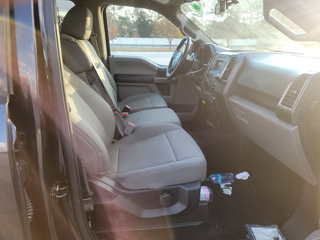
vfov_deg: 56.8
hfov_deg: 71.6
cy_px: 120
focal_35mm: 24
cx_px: 160
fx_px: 222
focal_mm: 6.7
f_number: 1.8
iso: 95
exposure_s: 1/59
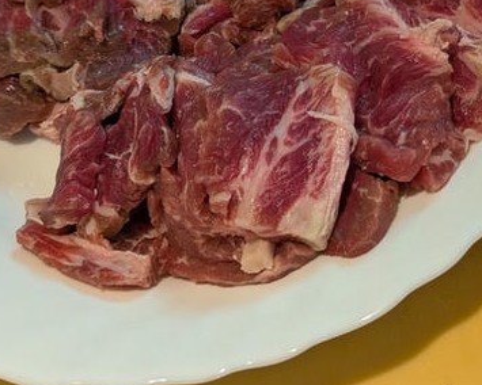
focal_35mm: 103
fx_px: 1469
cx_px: 338
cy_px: 54
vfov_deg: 14.8
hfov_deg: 18.6
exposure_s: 1/120
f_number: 1.85
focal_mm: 6.81
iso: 55
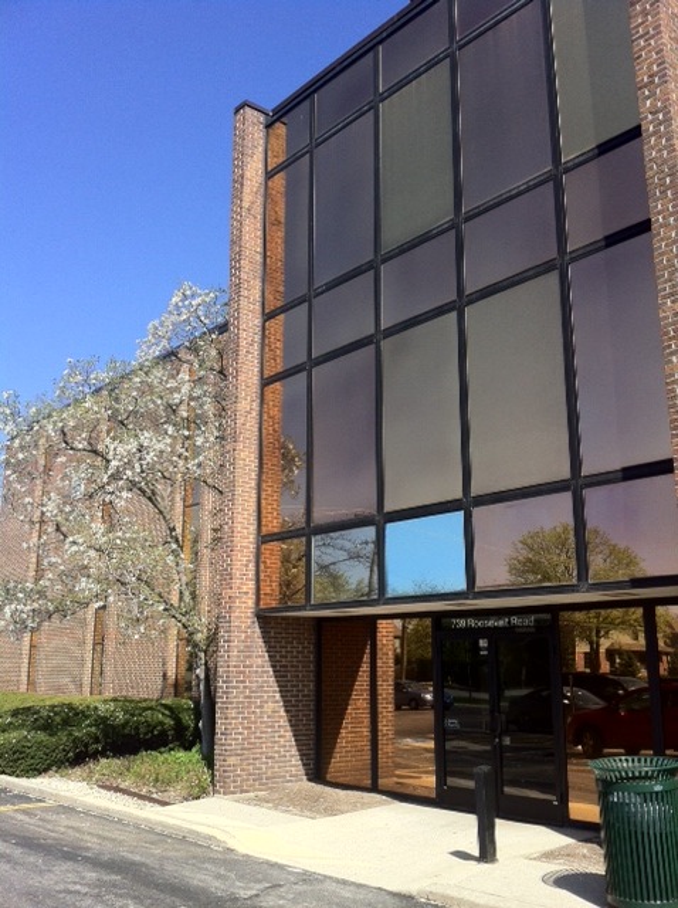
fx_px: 916
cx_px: 339
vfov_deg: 52.7
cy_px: 454
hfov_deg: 40.6
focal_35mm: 35
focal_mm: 3.85
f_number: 2.8
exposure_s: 1/914
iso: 80
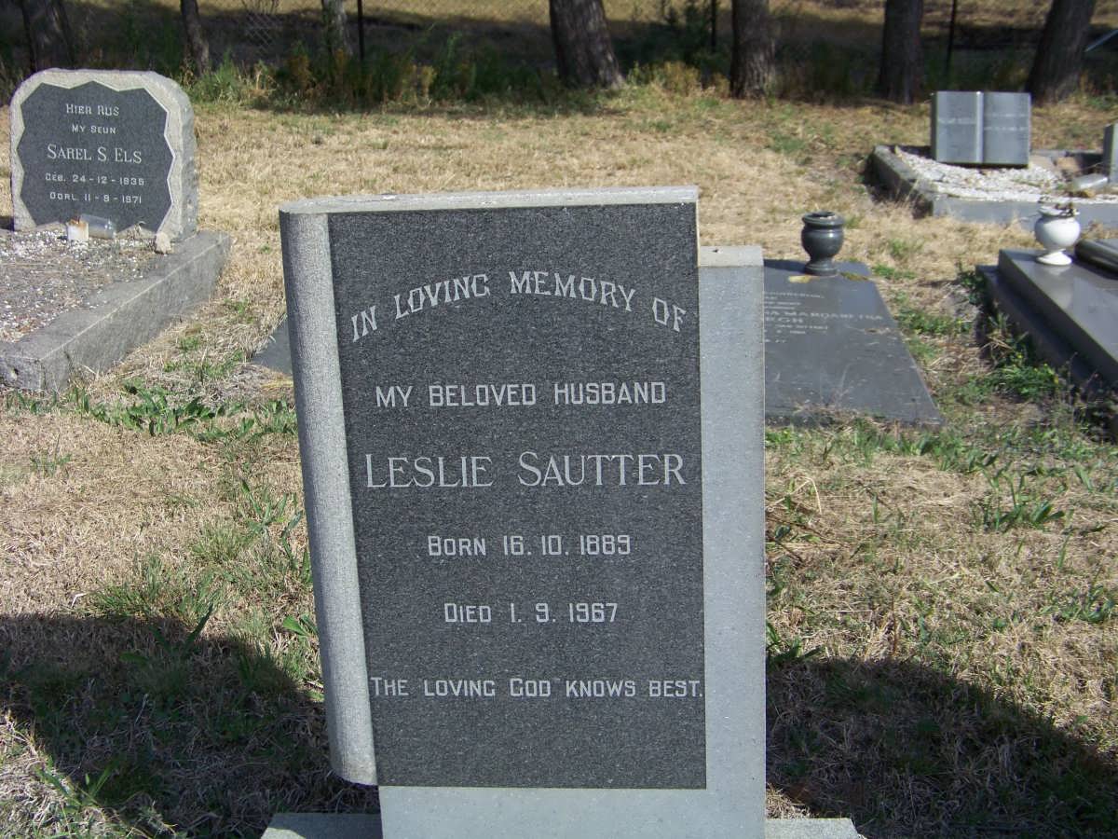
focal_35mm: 49
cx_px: 559
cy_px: 420
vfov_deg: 29.7
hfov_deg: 38.9
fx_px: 1583
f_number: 2.8
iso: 64
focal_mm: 7.6
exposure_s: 1/800
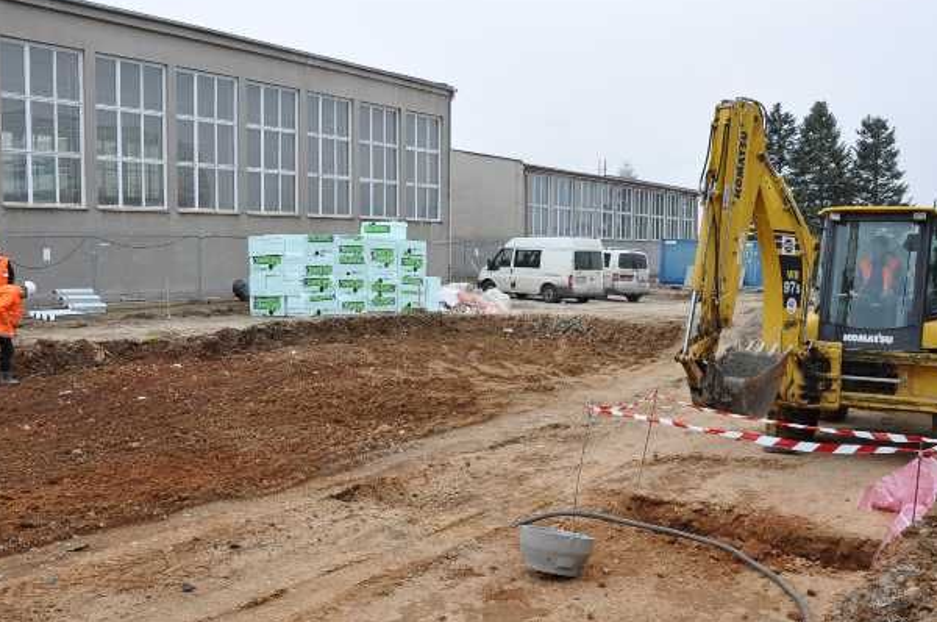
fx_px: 935
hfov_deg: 53.2
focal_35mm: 36
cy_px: 366
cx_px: 433
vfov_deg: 36.6
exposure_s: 1/250
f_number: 8
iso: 200
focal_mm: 18
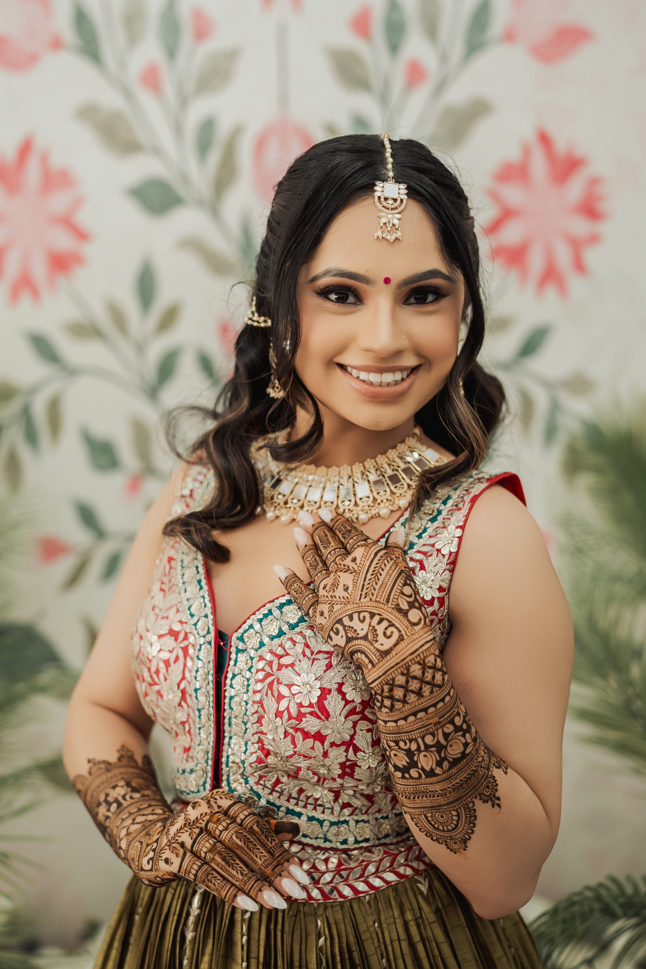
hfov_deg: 26.0
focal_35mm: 52
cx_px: 323
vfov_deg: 38.2
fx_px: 1400
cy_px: 484
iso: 500
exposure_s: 1/320
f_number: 1.6
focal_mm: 35
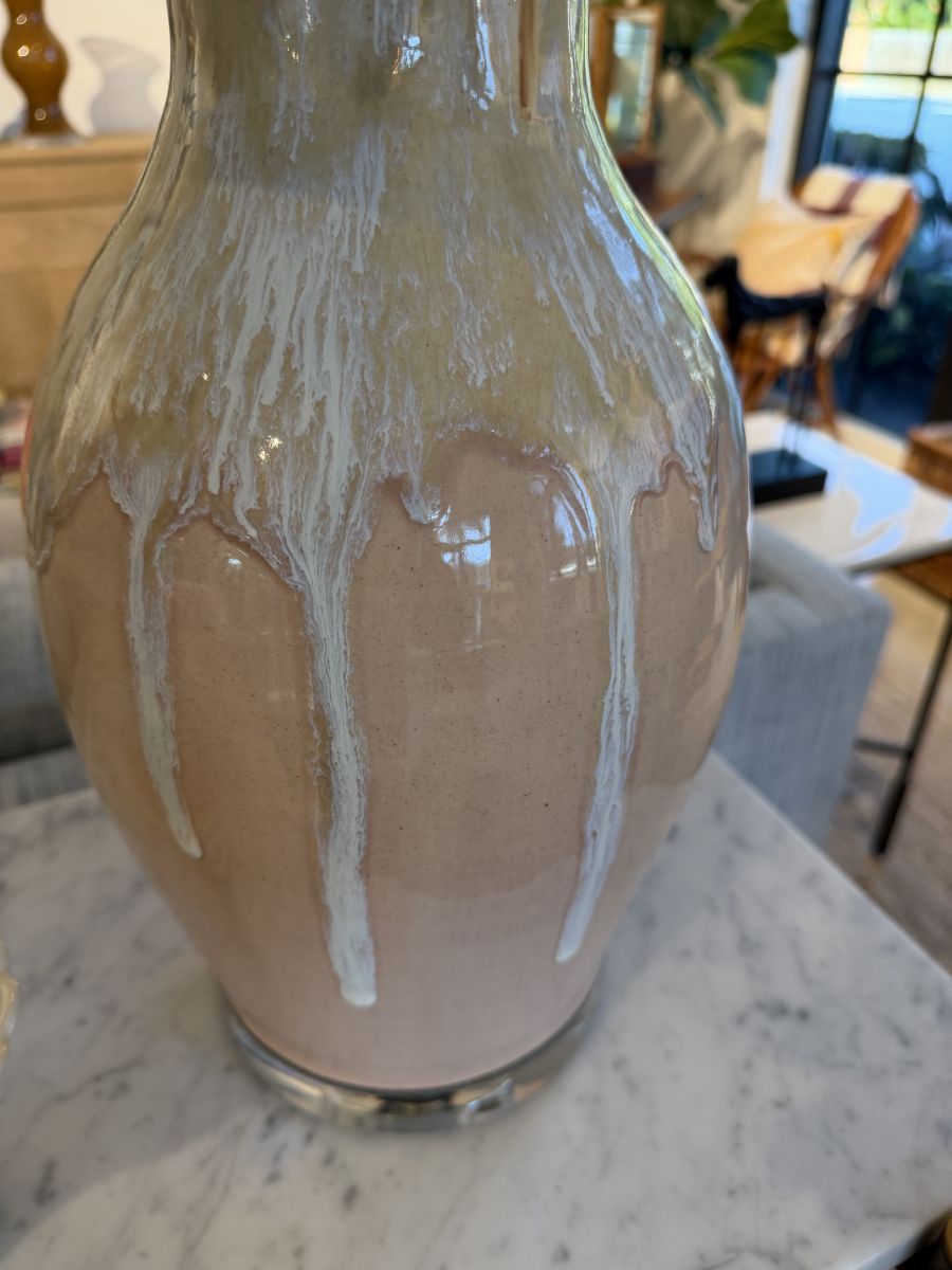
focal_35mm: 24
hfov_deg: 56.8
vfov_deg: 71.6
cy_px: 635
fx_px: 880
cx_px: 476
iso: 160
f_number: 1.78
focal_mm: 6.76
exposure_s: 1/120
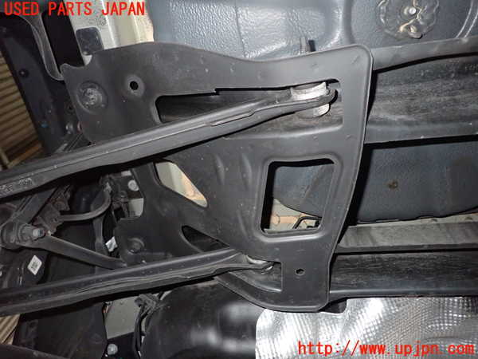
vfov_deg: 54.9
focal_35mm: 25
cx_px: 239
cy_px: 180
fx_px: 345
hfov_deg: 69.4
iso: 800
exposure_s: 1/30
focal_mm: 4.5
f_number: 5.6
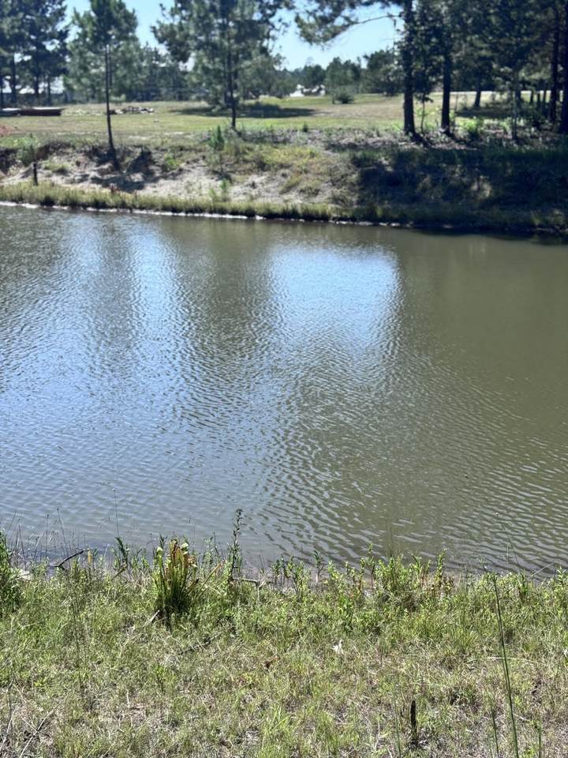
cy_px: 379
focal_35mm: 48
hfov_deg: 30.3
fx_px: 1050
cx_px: 284
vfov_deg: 39.7
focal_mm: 6.76
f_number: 1.78
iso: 64
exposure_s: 1/3257
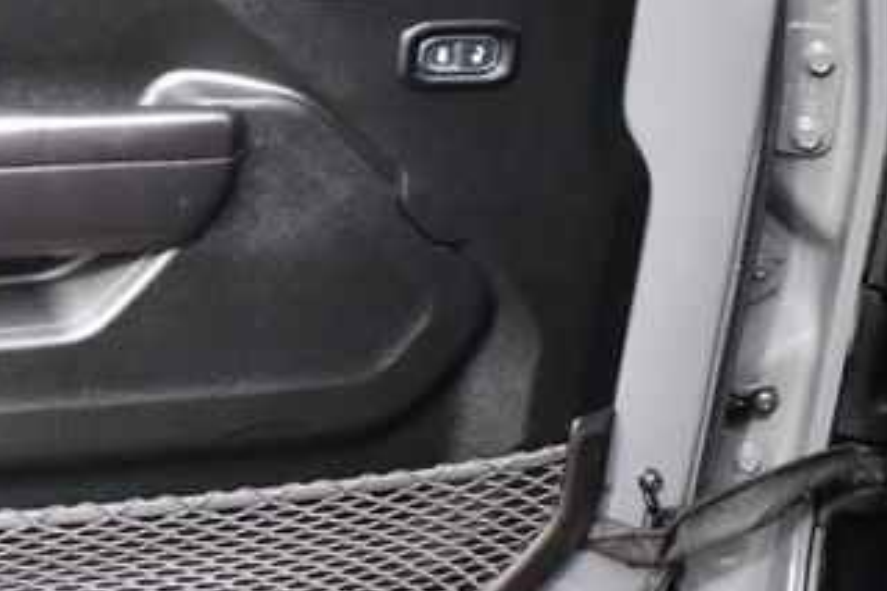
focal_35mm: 72
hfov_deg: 26.6
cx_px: 11
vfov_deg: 18.9
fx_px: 1773
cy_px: 230
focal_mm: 24
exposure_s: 1/200
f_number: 3.8
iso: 800
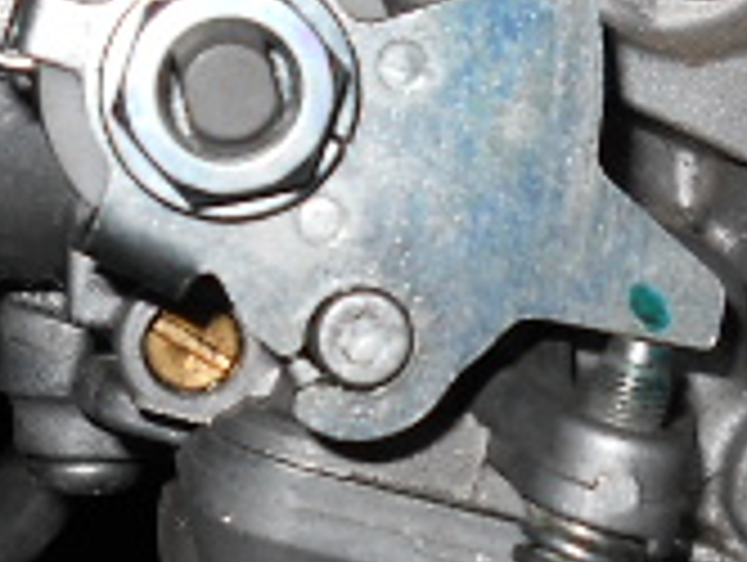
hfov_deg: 12.5
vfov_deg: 9.4
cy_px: 477
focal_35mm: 158
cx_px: 238
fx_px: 3415
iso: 80
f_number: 5.5
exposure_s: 1/30
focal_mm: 6.72
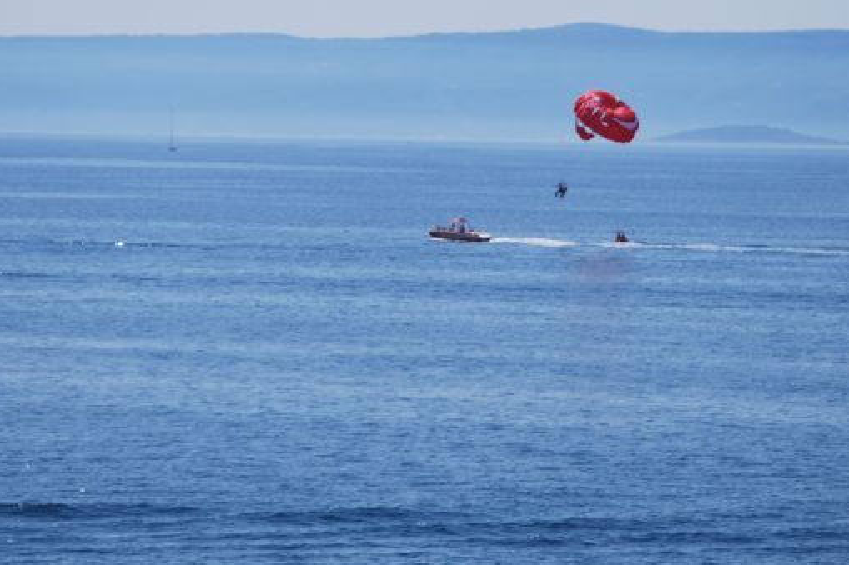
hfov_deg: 10.2
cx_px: 500
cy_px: 177
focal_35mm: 201
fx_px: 4733
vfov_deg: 6.8
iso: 100
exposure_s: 1/800
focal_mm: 85
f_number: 7.1
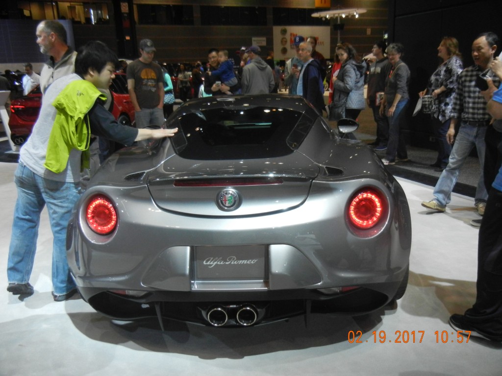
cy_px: 188
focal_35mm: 30
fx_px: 435
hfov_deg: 60.0
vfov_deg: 46.8
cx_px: 251
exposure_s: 1/245
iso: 640
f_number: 3.5
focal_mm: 5.4
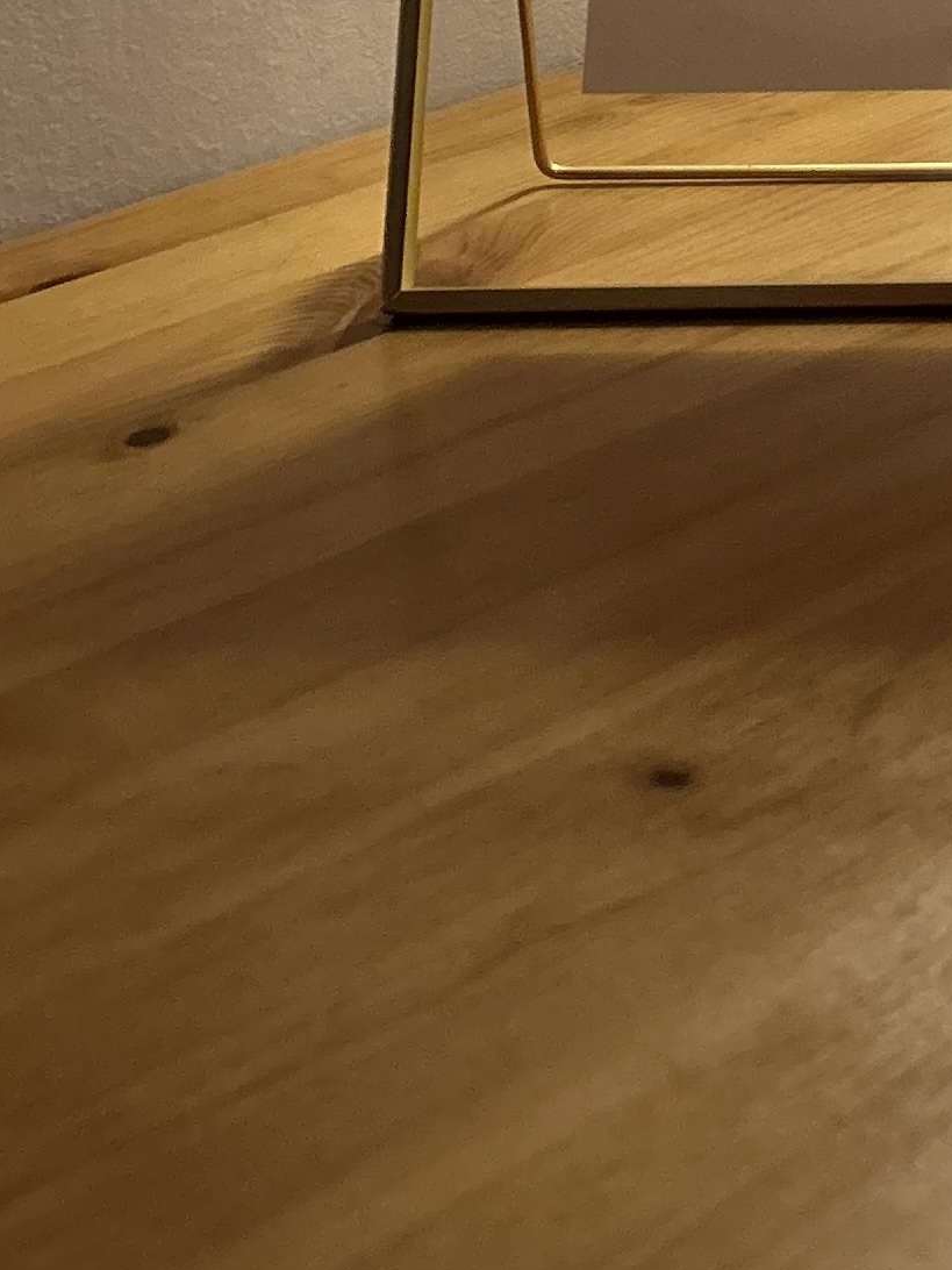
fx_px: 3520
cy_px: -884
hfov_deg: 13.7
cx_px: 1738
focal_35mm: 96
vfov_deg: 17.4
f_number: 1.5
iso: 200
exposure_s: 1/50
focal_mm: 5.7
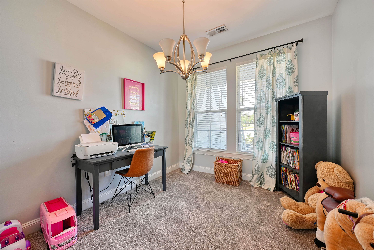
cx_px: 187
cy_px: 125
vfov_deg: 81.2
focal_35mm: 14
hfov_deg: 104.3
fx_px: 145
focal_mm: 14
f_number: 7.1
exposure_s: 1/50
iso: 400
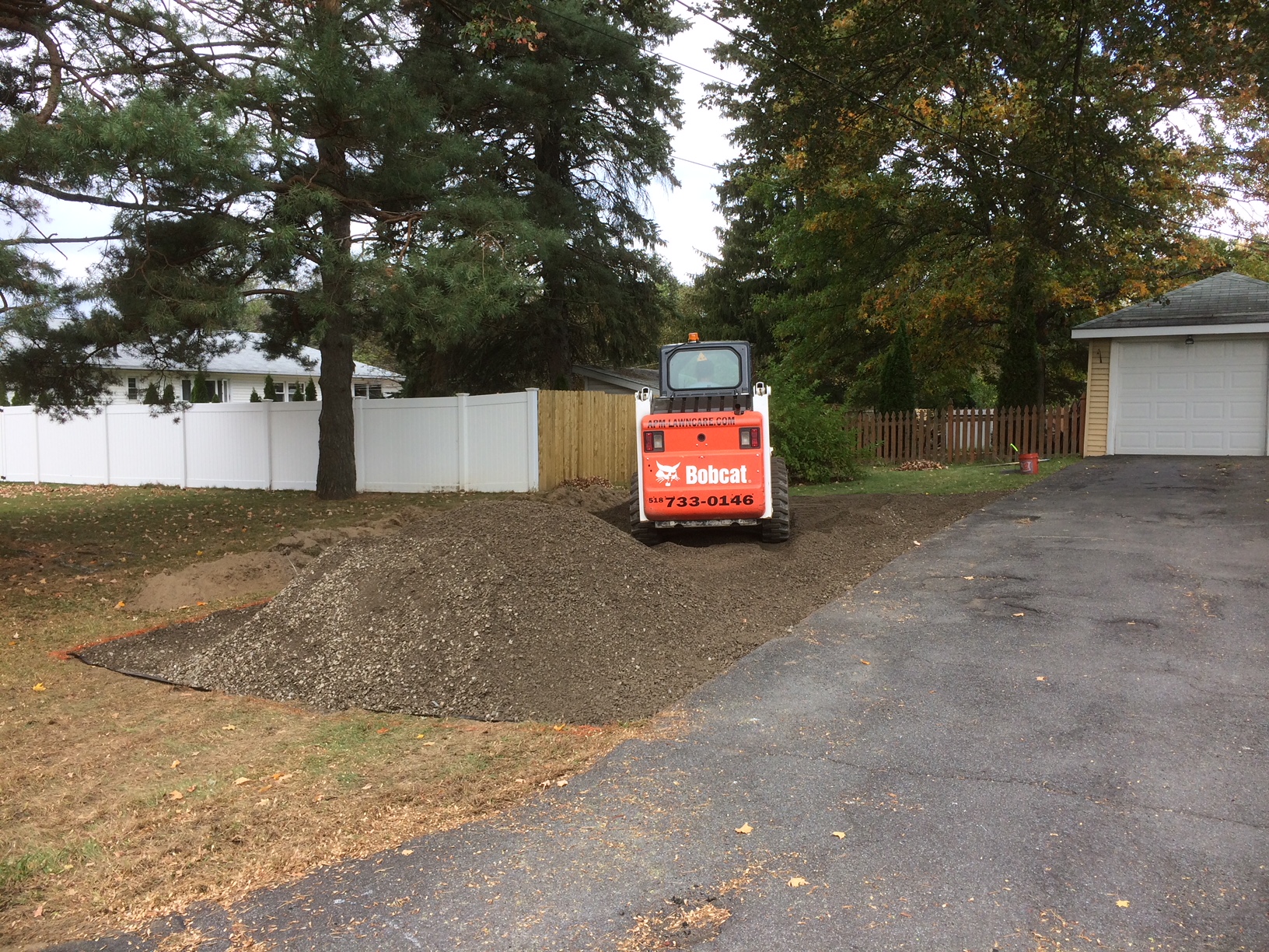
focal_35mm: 29
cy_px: 476
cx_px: 634
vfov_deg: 48.2
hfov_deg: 61.7
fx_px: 1063
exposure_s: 1/363
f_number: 2.2
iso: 32
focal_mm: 4.15
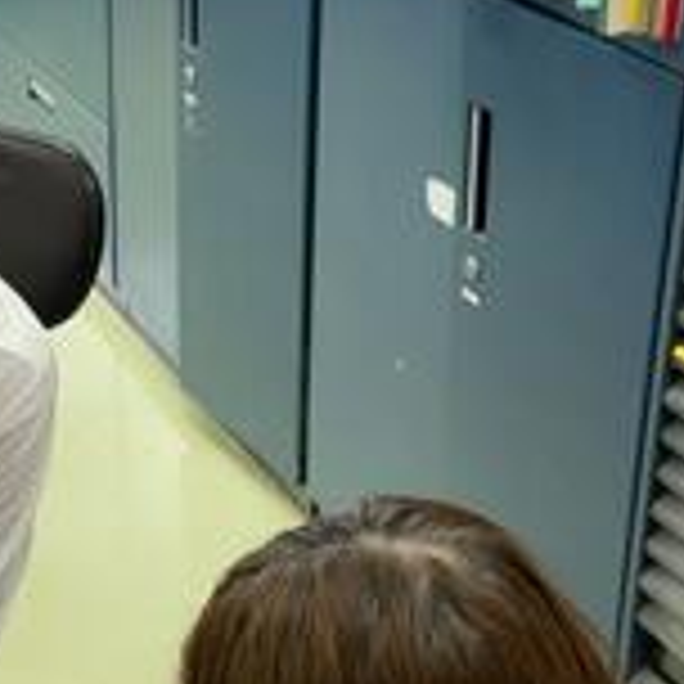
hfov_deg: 18.3
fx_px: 2034
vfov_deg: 18.6
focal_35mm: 91
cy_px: 675
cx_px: -90
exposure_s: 1/50
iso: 80
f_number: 1.6
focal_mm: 4.2
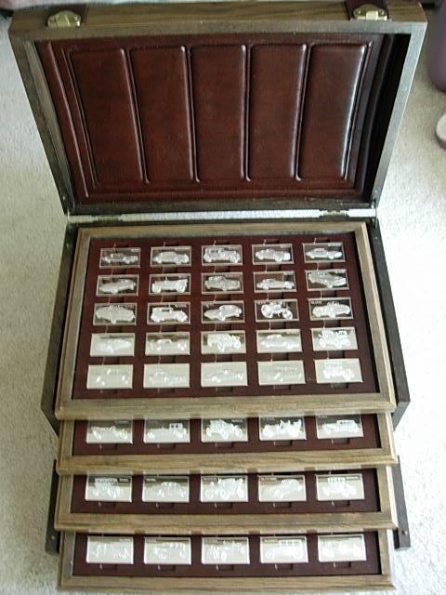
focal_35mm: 38
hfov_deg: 37.7
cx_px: 223
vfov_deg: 49.0
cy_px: 298
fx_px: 653
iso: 64
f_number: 2.8
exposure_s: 1/11.6
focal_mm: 7.8
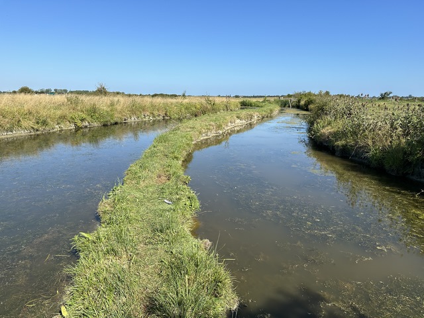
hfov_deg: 71.6
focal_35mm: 24
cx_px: 212
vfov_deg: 56.8
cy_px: 159
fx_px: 294
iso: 80
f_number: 1.78
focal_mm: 6.86
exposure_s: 1/4184
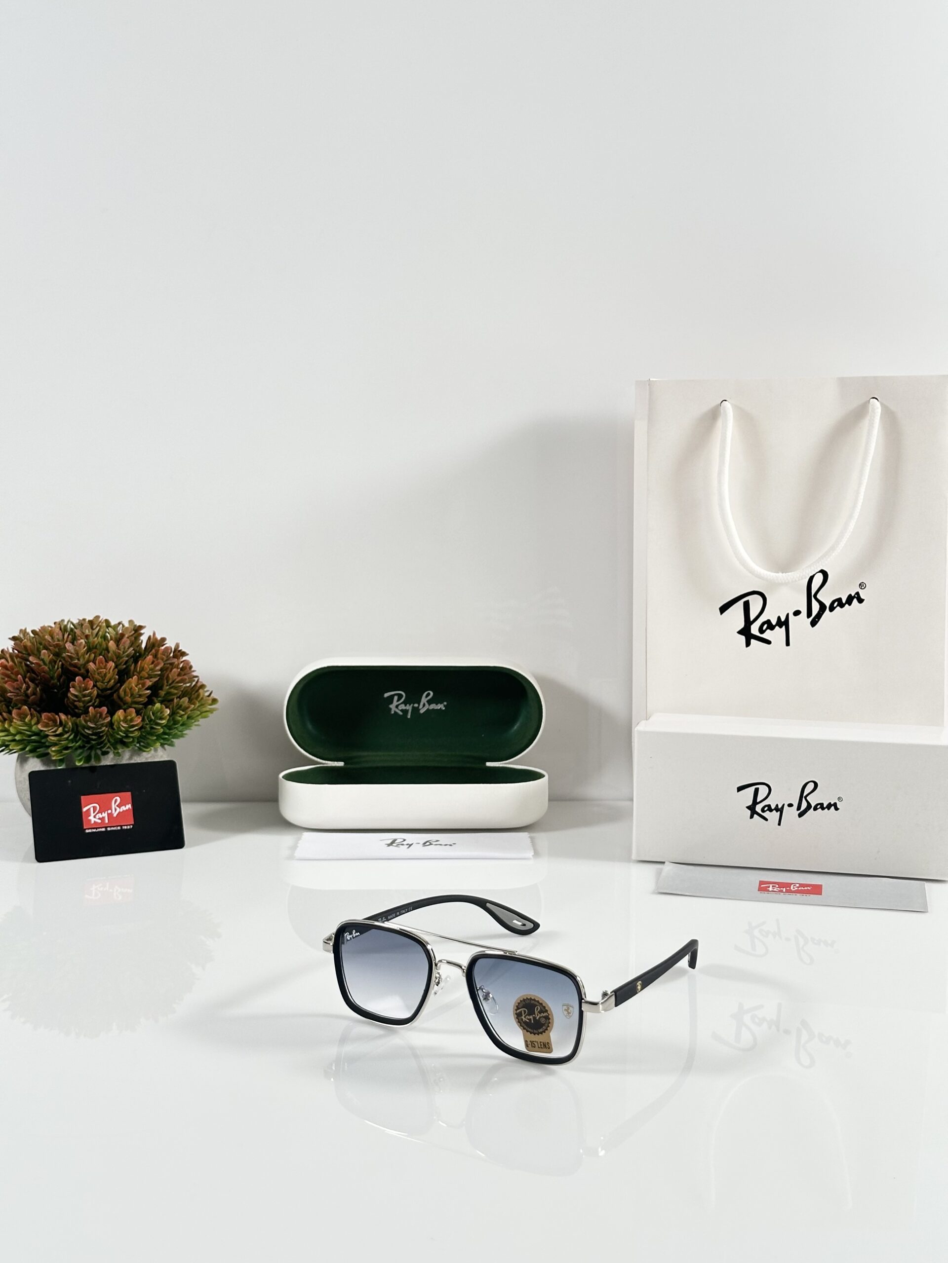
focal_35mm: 48
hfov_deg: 30.3
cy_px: 632
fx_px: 1753
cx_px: 474
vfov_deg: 39.7
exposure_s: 1/100
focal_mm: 6.86
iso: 80
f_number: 1.78
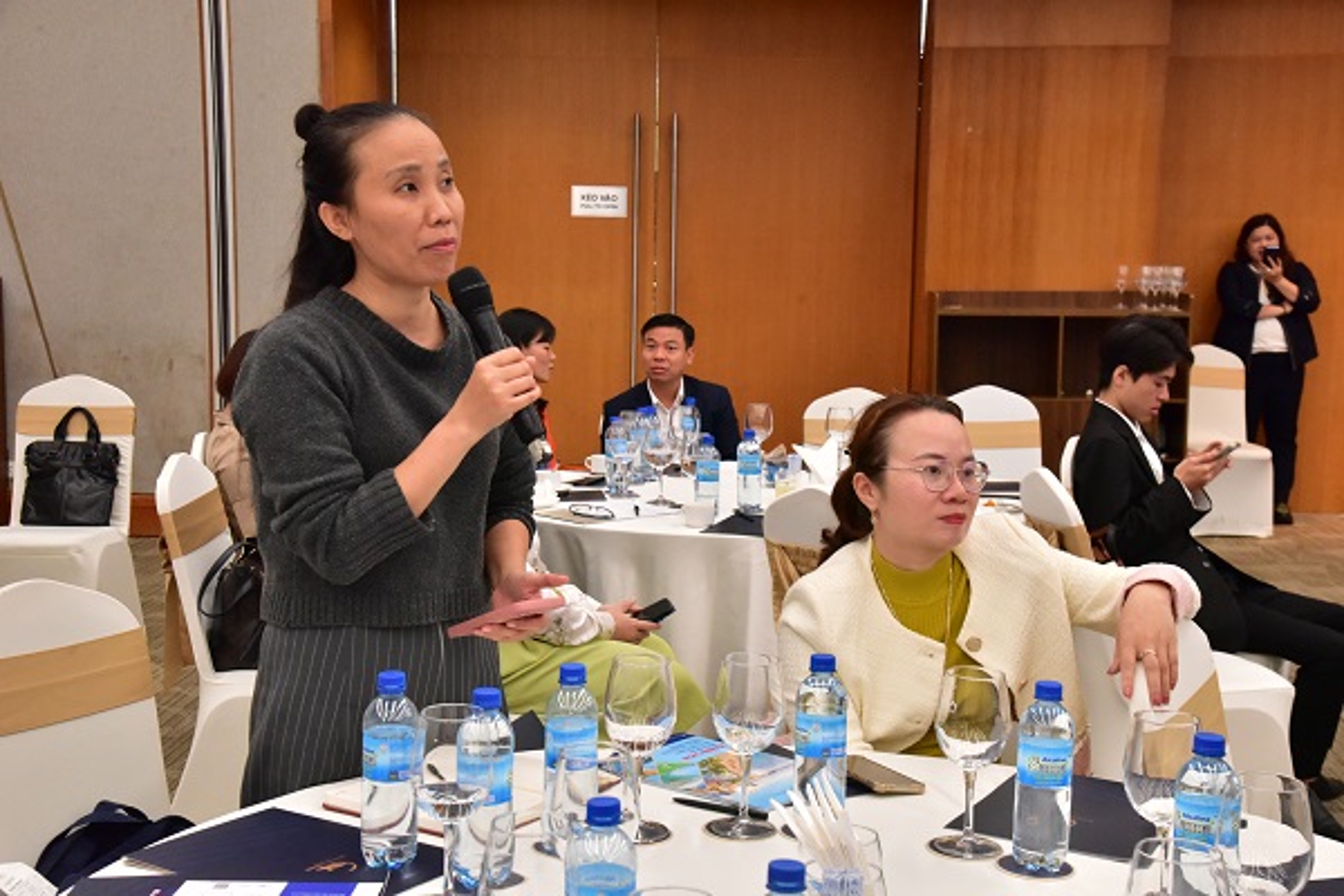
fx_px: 1941
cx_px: 672
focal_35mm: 52
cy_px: 448
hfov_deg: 38.2
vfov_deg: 26.0
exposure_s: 1/60
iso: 4500
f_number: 10
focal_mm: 52
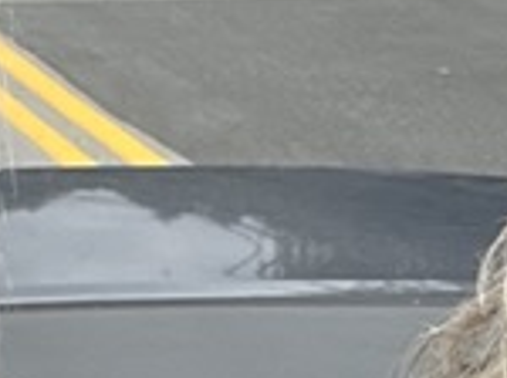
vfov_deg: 8.7
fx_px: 2471
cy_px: 442
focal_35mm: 169
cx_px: 304
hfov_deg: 11.7
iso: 32
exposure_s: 1/844
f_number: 2.2
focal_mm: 2.71
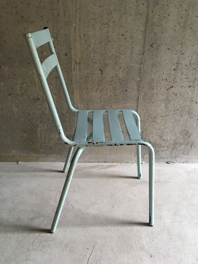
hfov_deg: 48.2
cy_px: 132
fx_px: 221
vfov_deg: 61.7
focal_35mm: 29
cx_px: 99
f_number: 2.2
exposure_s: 1/33
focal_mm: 4.15
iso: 160
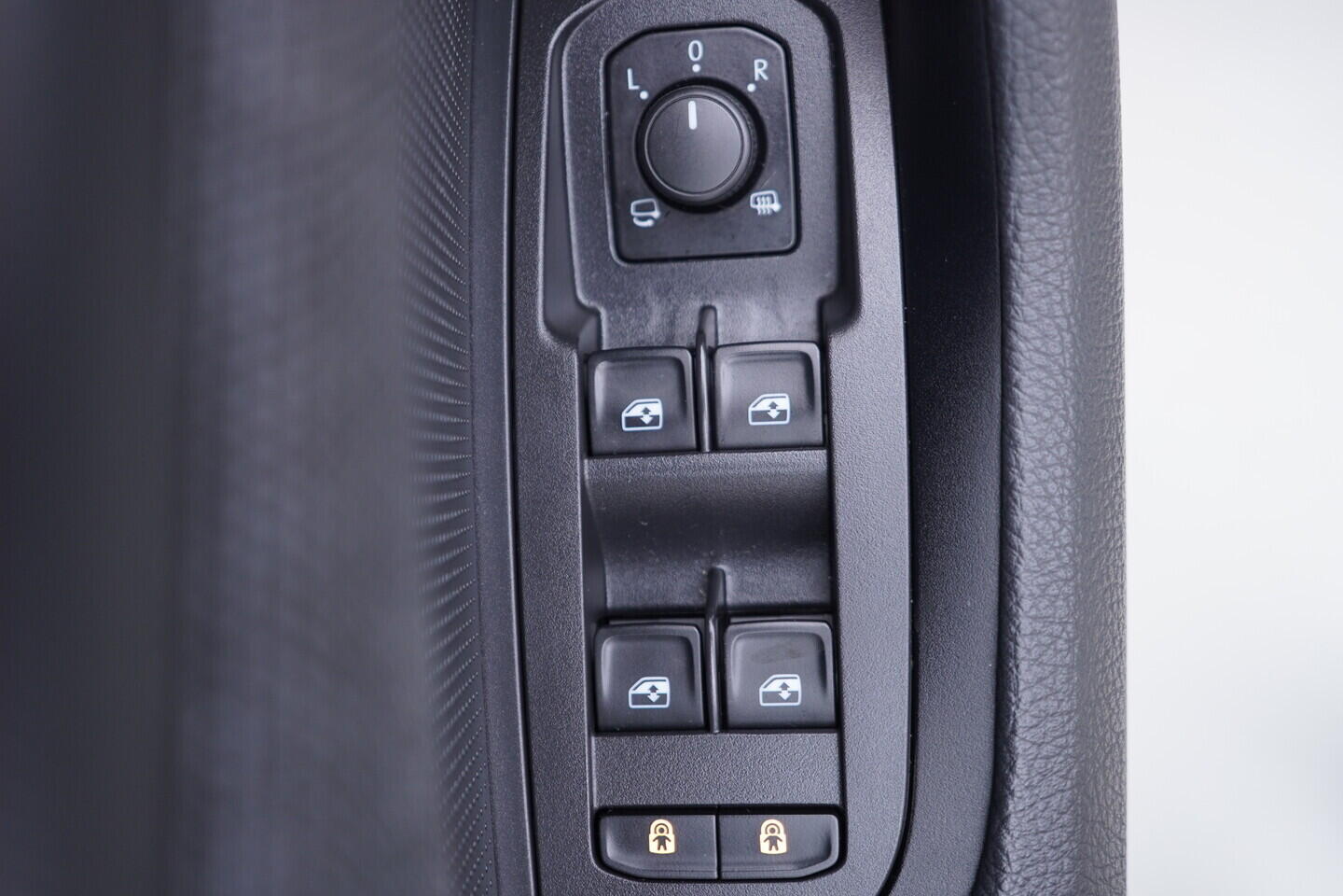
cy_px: 448
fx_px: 1343
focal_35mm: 36
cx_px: 672
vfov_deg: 36.9
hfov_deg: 53.1
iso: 250
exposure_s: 1/40
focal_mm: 24
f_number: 2.8
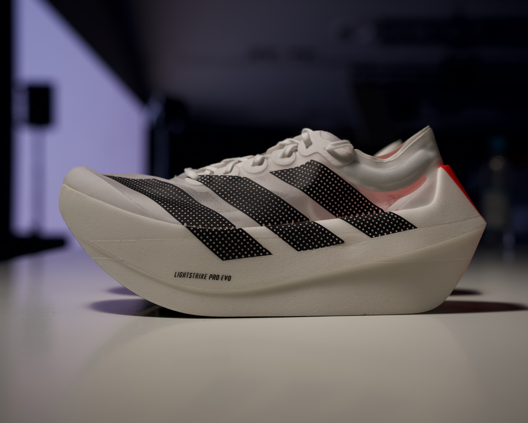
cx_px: 276
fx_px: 813
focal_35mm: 52
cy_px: 212
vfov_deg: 29.1
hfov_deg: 36.0
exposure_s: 1/200
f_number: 4
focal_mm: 46
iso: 320
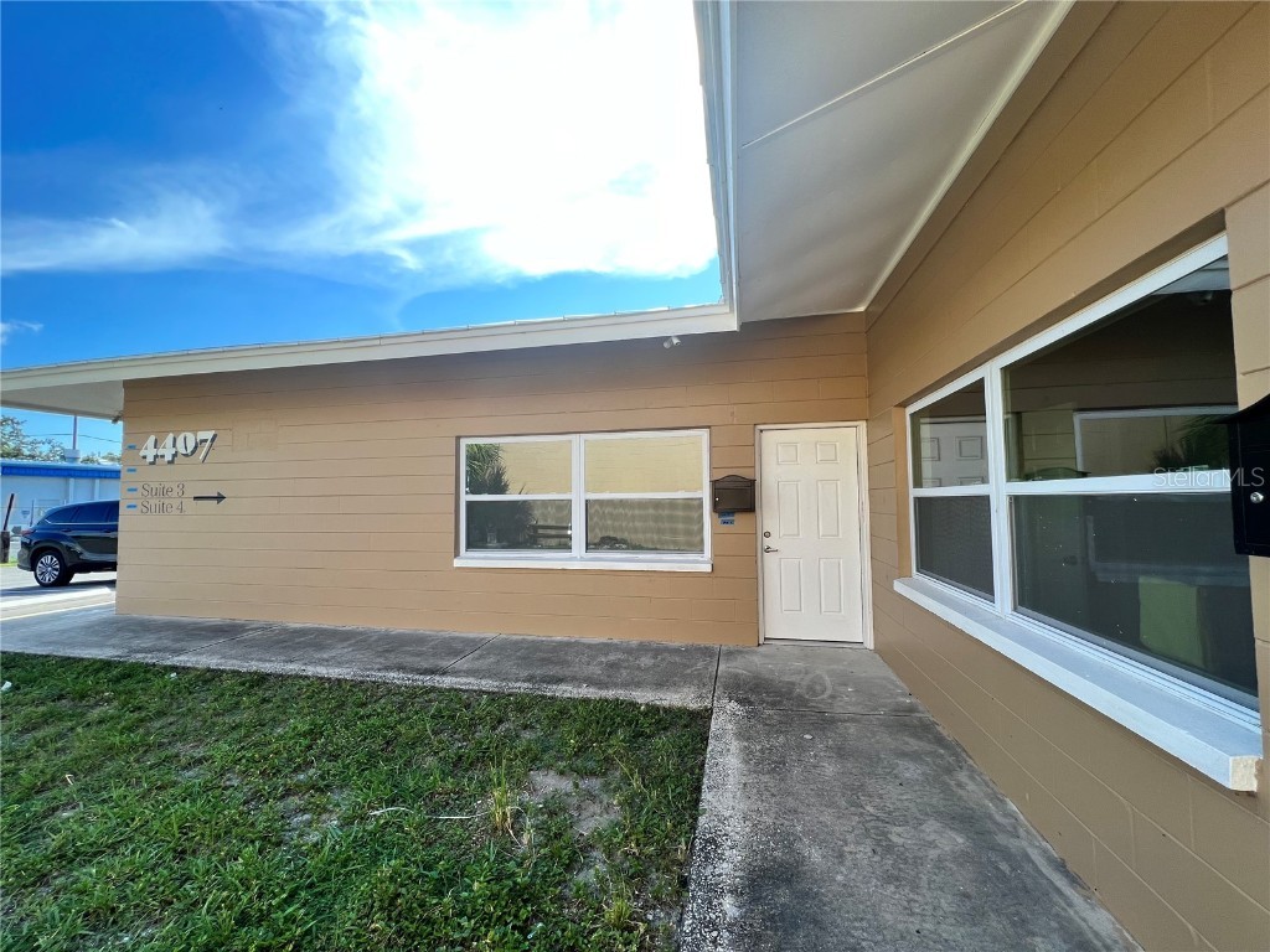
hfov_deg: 106.2
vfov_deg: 89.9
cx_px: 635
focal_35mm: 13
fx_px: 477
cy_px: 476
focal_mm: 1.57
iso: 32
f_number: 1.8
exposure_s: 1/469
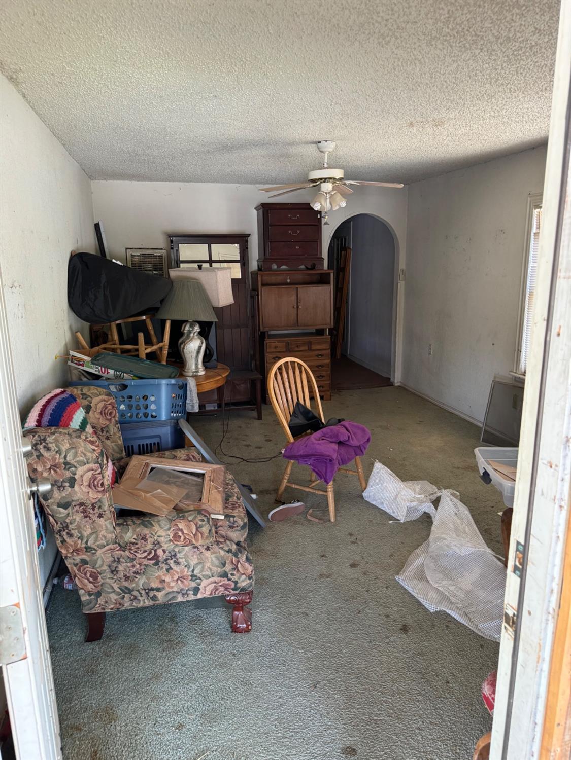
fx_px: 528
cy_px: 380
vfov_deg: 71.6
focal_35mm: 24
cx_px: 286
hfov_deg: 56.8
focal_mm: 6.86
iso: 320
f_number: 1.78
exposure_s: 1/60
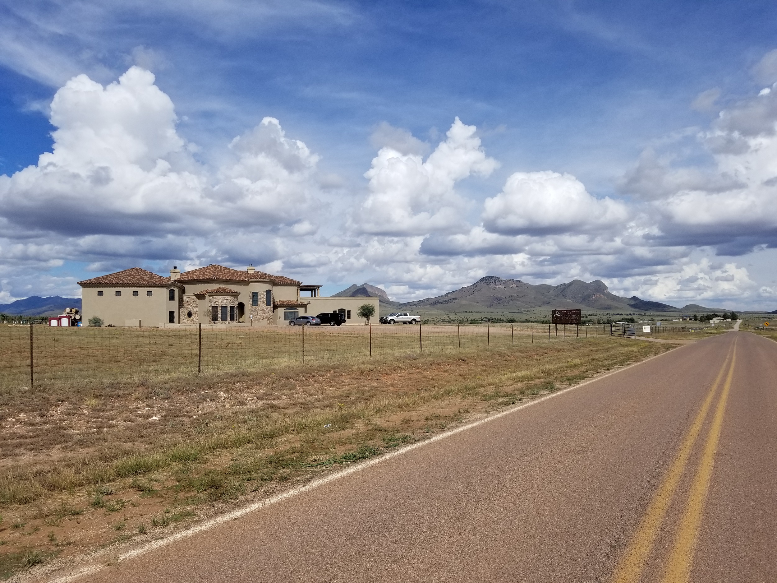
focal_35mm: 26
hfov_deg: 67.3
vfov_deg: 53.1
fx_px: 584
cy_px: 292
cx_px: 388
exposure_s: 1/4640
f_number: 1.7
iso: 50
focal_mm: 4.3
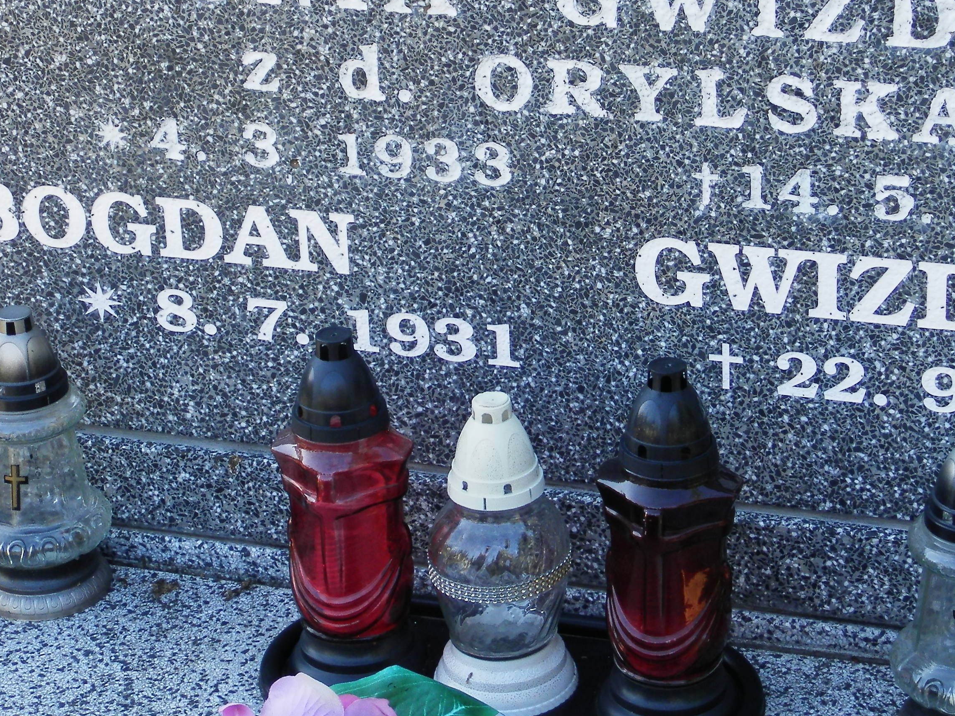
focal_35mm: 93
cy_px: 210
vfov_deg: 15.8
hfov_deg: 21.0
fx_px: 2566
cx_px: 616
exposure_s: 1/100
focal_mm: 8.2
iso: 80
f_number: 3.6
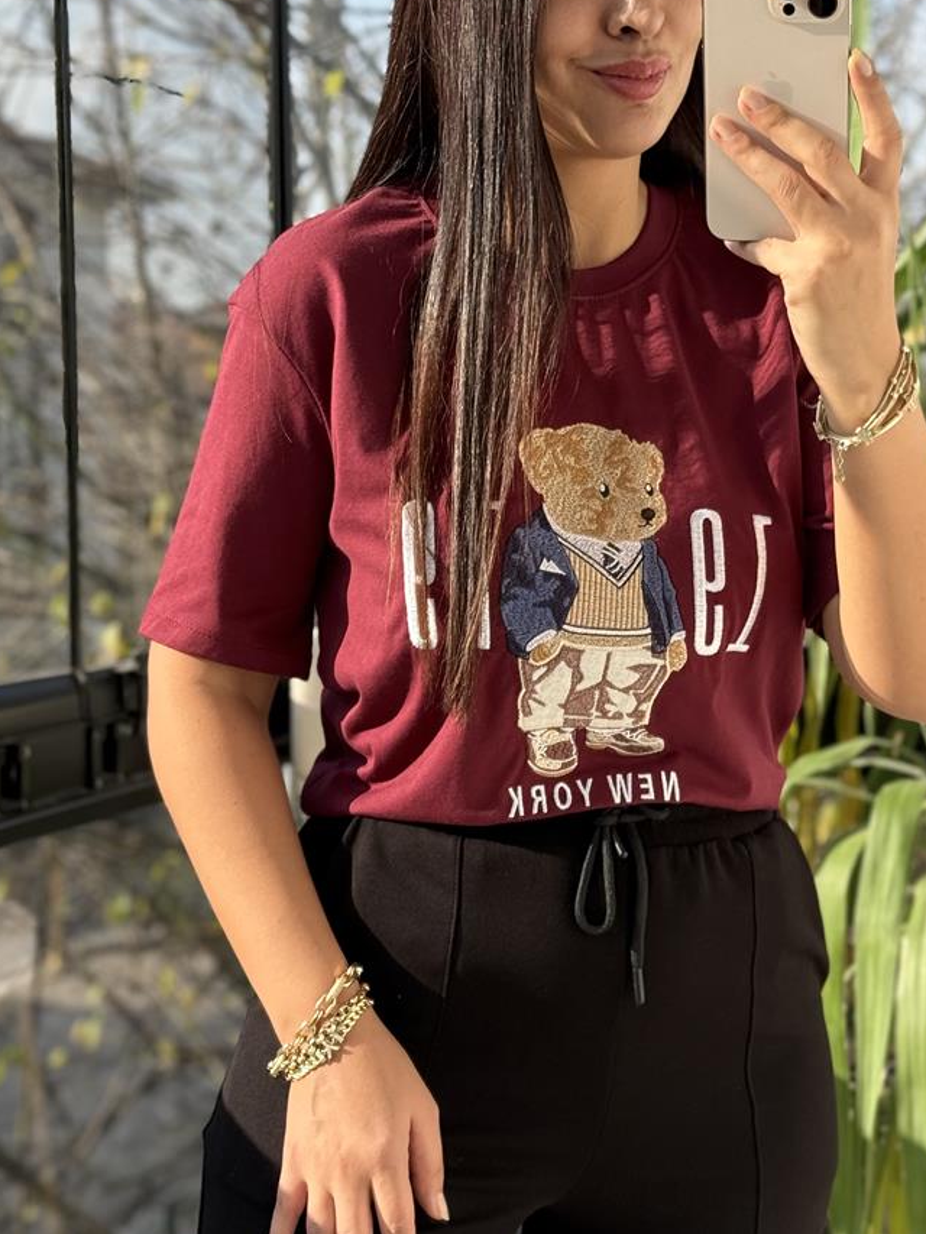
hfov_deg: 19.6
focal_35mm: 75
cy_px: 642
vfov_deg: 26.0
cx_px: 599
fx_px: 2674
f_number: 1.78
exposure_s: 1/747
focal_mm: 6.76
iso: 80
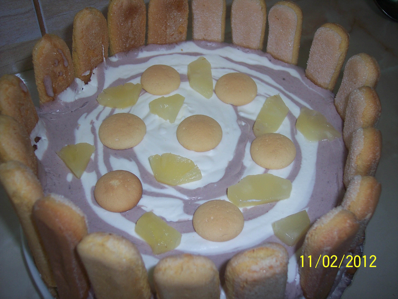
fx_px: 448
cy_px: 150
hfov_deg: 47.9
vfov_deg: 36.8
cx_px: 199
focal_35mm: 39
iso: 100
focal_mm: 8
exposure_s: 1/60
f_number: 2.8
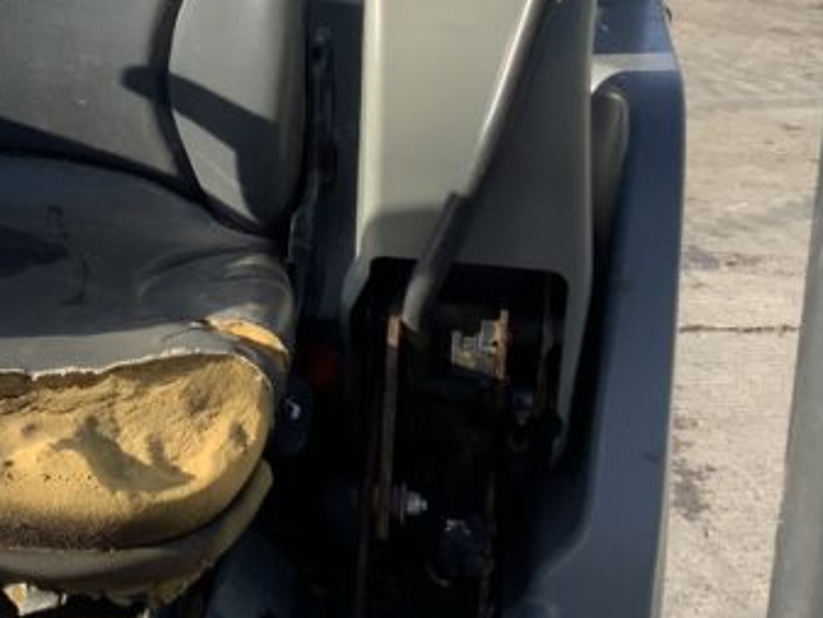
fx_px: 2093
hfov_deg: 21.8
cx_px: 103
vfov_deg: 16.5
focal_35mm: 88
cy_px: 22
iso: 16
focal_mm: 3
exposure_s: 1/551
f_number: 1.8
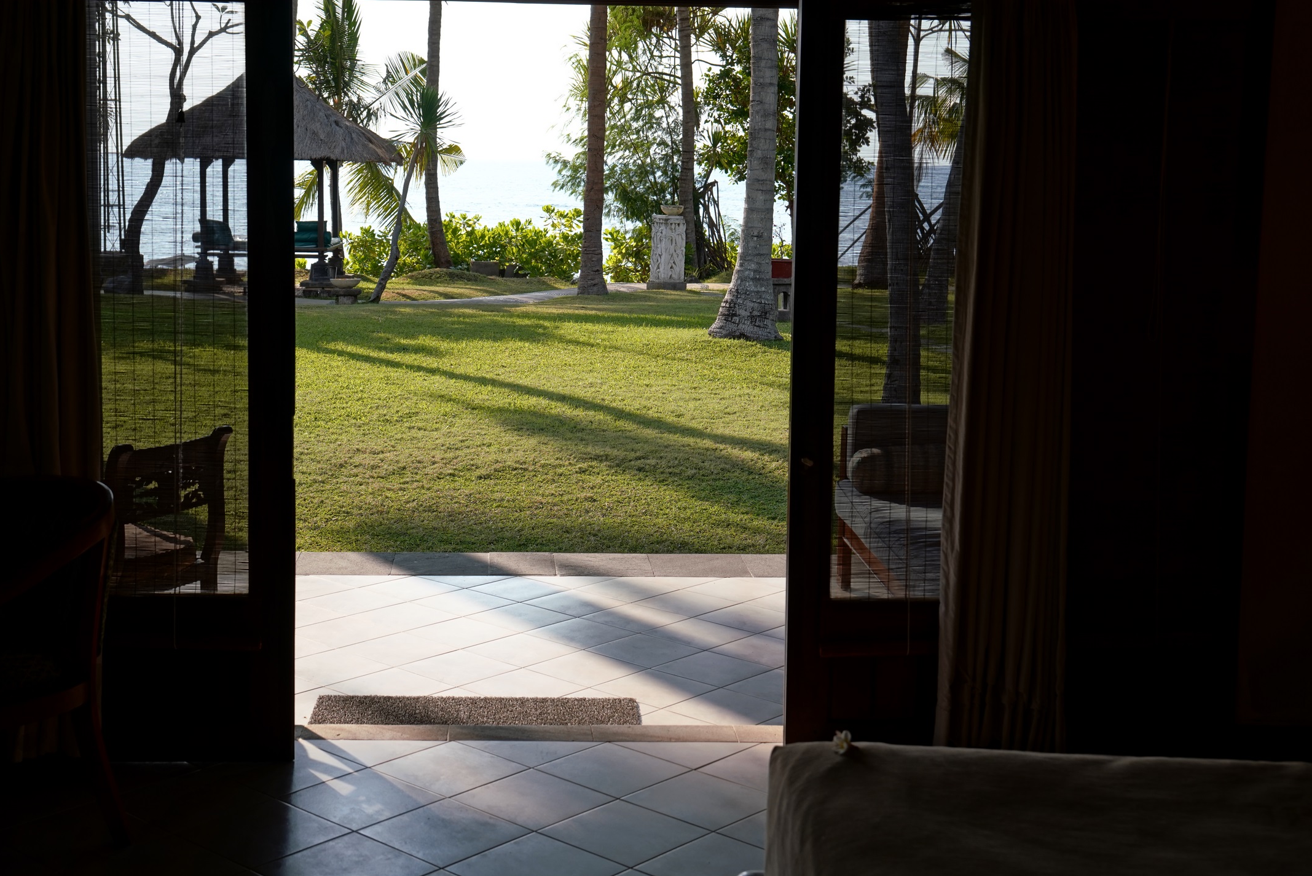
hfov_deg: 41.0
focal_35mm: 48
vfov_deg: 28.1
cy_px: 364
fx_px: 1750
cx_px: 554
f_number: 6.3
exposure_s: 1/500
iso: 400
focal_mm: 41
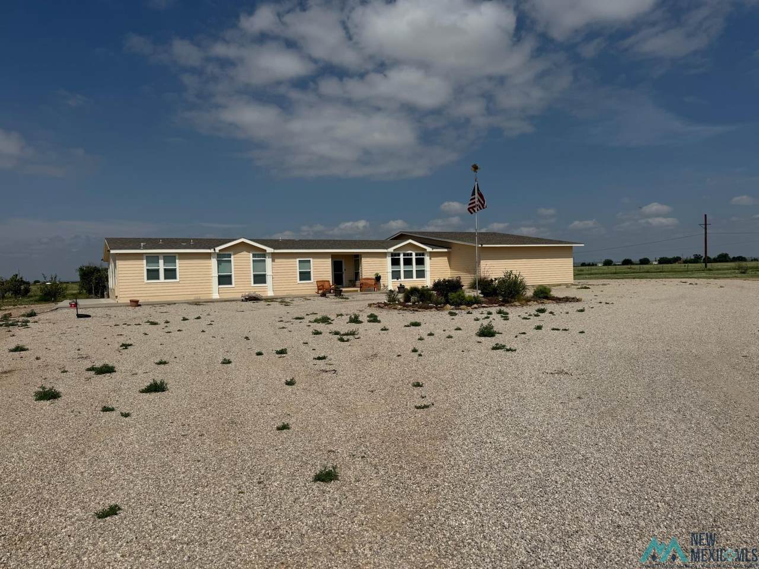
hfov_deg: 71.6
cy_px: 284
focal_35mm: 24
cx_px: 380
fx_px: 526
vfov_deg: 56.8
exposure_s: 1/12346
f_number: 1.78
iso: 64
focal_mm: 6.76
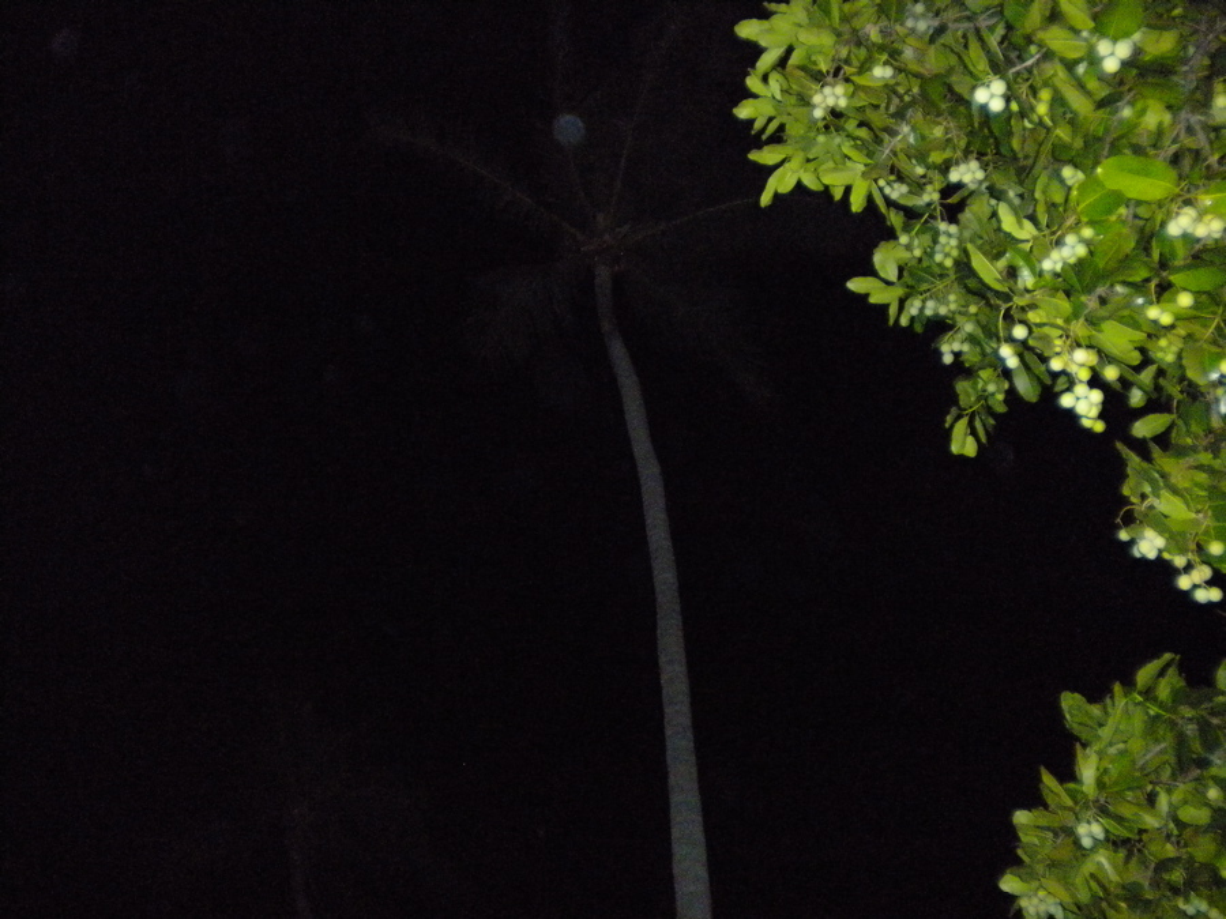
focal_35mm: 35
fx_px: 1240
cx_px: 613
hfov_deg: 52.6
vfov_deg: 40.7
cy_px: 460
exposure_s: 1/30
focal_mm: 6.3
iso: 800
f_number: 3.1
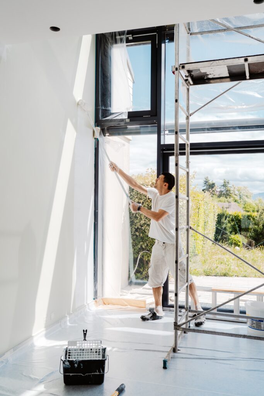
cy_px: 198
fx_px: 385
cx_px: 132
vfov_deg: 54.4
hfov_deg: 37.9
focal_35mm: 35
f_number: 4
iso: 100
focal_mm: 35
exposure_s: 1/320
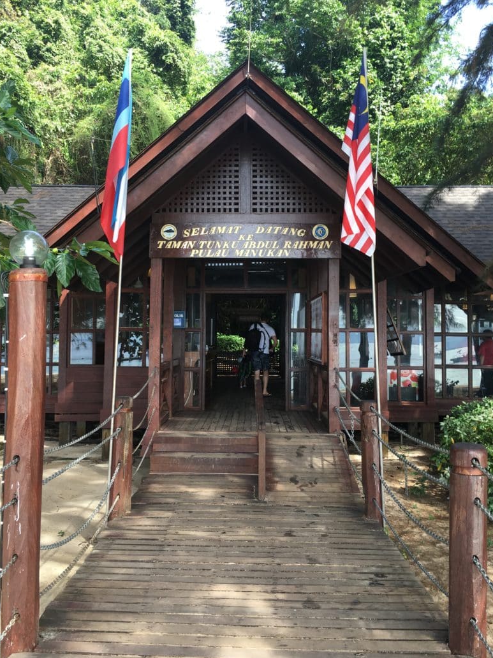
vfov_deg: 60.0
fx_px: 570
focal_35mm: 30
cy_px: 320
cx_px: 246
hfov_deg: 46.8
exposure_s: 1/114
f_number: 2.2
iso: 25
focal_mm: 4.15
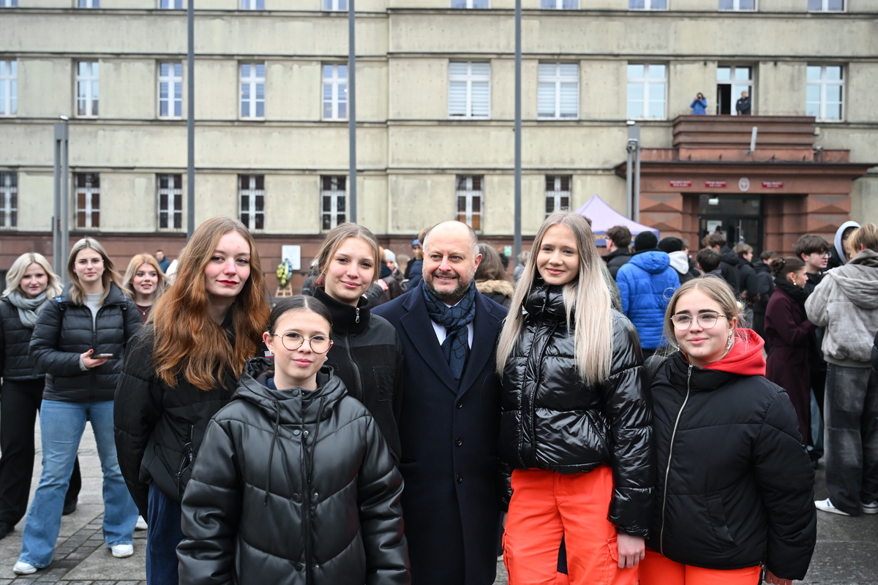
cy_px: 292
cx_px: 439
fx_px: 902
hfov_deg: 51.9
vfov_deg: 35.9
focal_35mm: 37
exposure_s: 1/800
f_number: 4
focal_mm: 37
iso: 2000
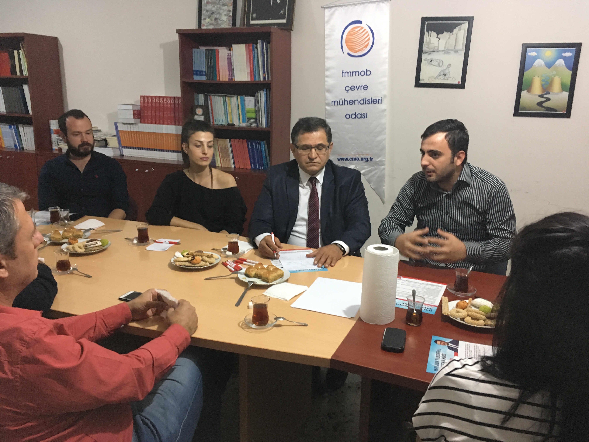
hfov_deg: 61.7
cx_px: 294
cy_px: 221
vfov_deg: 48.2
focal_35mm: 29
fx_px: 493
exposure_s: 1/17
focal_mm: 4.15
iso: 400
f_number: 2.2
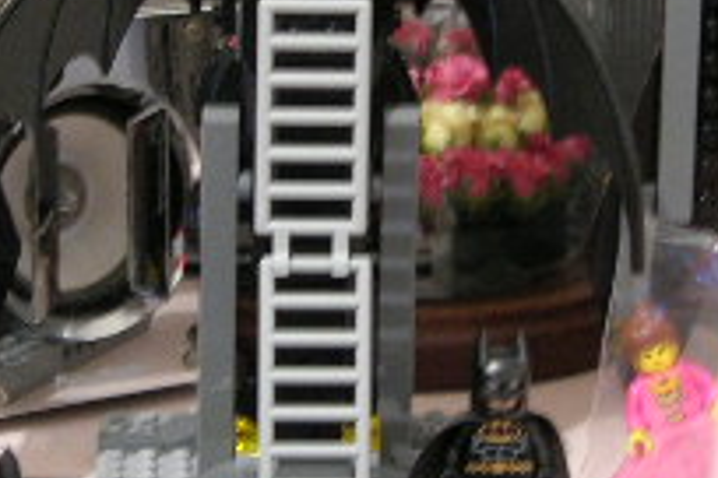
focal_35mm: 124
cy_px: 141
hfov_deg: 16.5
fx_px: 2473
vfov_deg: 11.0
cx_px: 387
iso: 200
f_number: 2.8
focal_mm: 7.8
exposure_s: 1/3.9
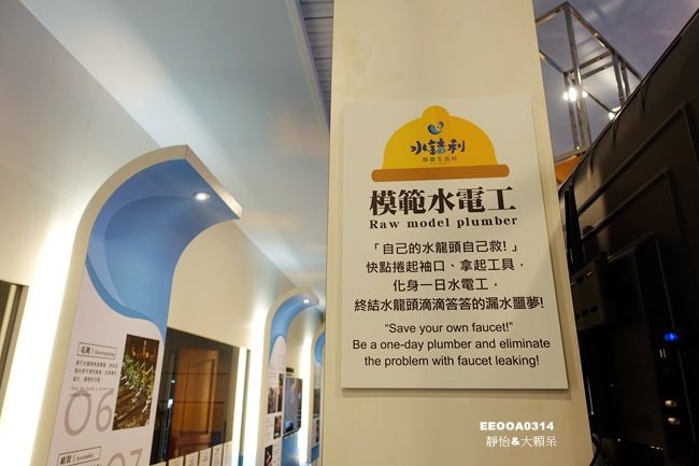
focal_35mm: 24
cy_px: 233
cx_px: 350
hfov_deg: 73.8
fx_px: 466
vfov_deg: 53.1
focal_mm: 8.8
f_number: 2.2
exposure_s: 1/30
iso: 125
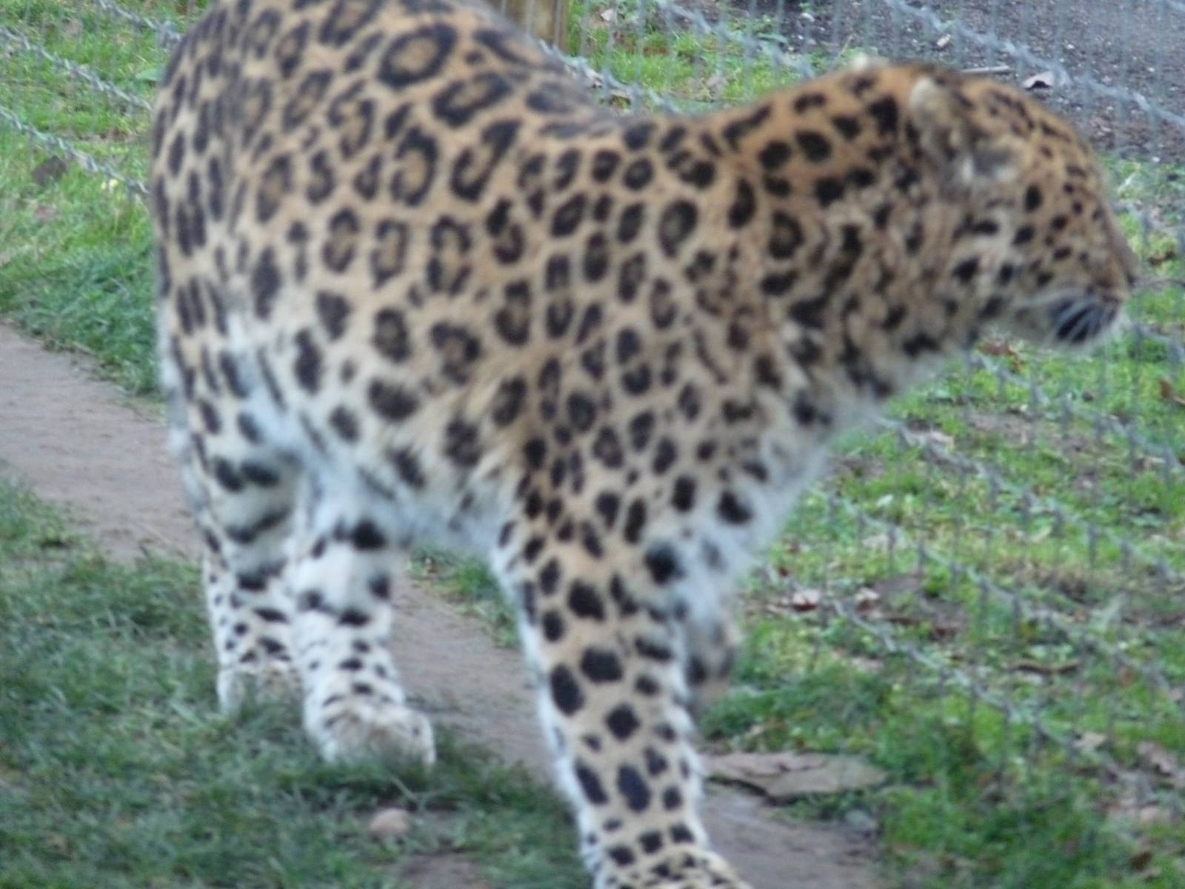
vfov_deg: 4.4
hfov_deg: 5.8
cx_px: 592
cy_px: 444
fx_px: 11639
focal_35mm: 340
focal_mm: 60.5
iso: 800
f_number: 3.7
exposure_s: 1/100
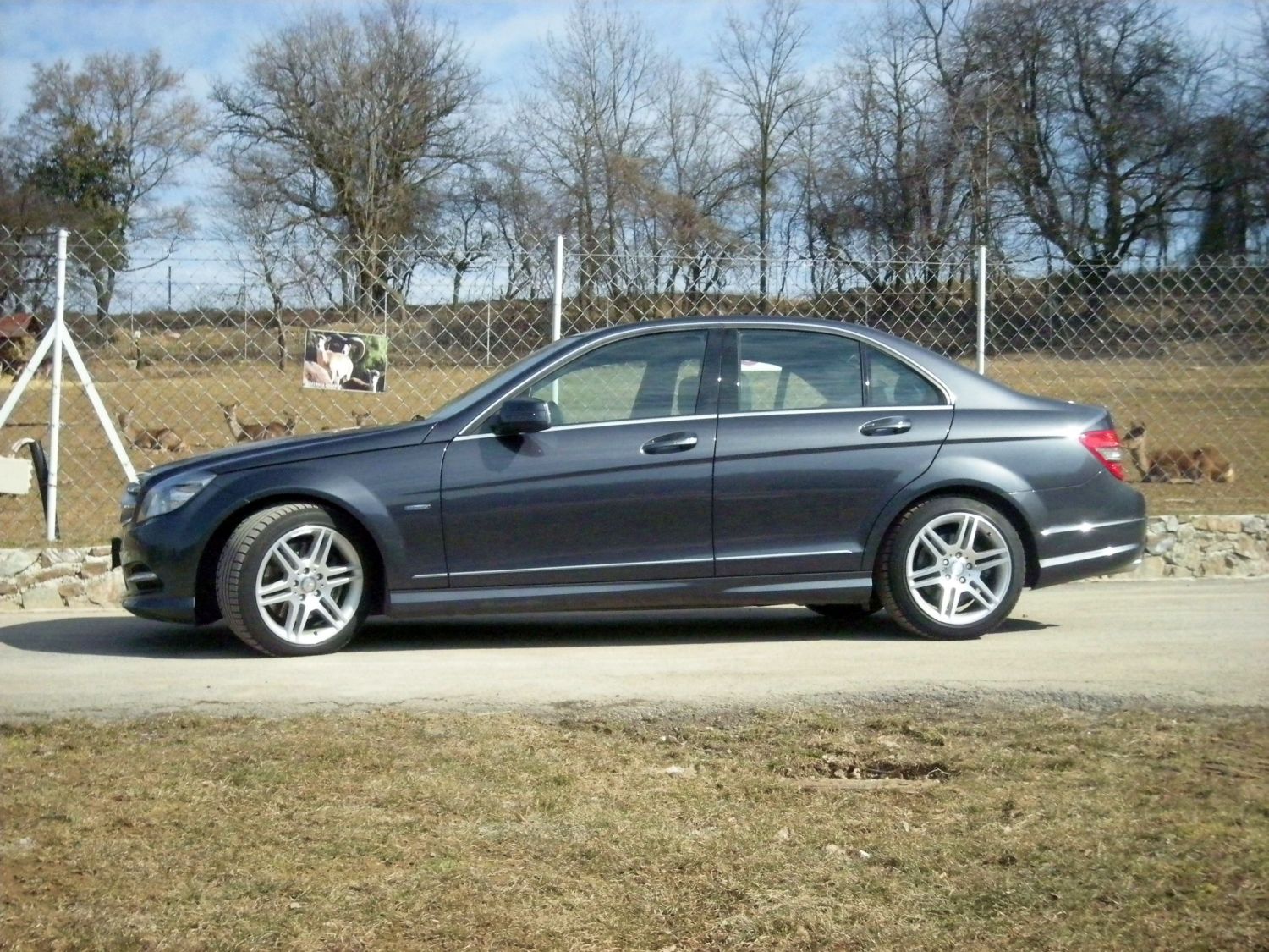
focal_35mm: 49
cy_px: 476
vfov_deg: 29.7
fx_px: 1796
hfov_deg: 38.9
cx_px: 634
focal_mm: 7.9
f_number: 6.4
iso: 800
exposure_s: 1/1500
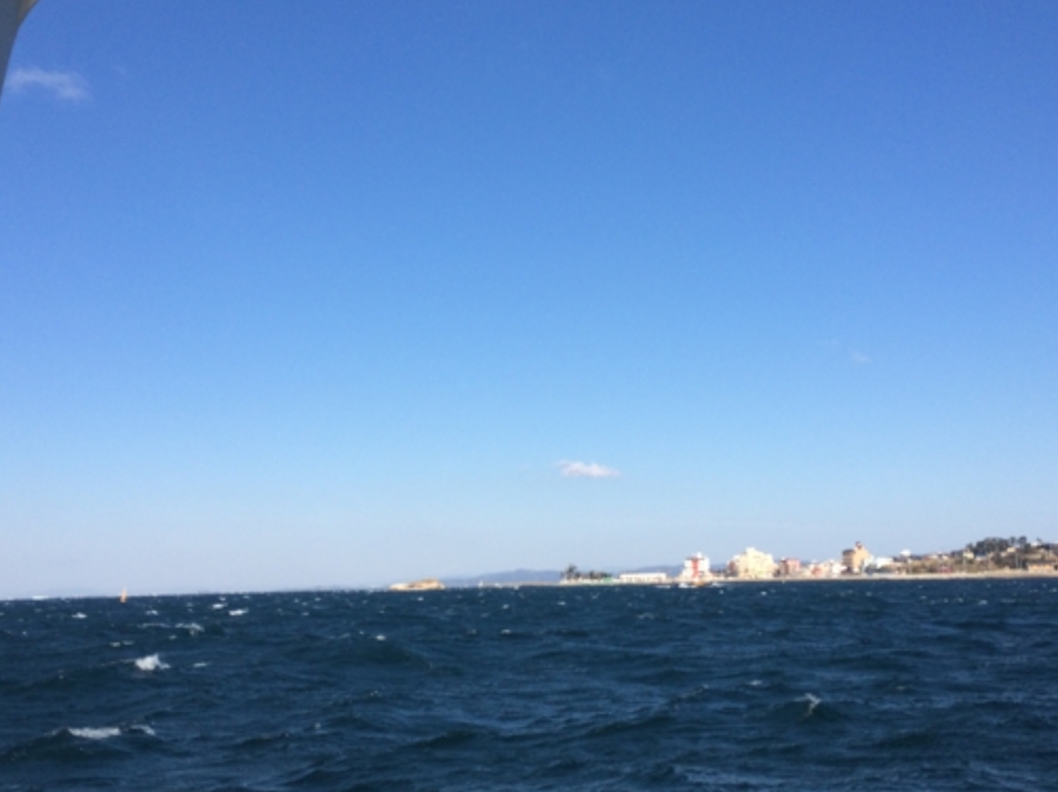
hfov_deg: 50.1
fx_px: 1130
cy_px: 371
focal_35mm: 37
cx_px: 556
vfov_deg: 38.6
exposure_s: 1/2564
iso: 32
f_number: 2.2
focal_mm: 4.15
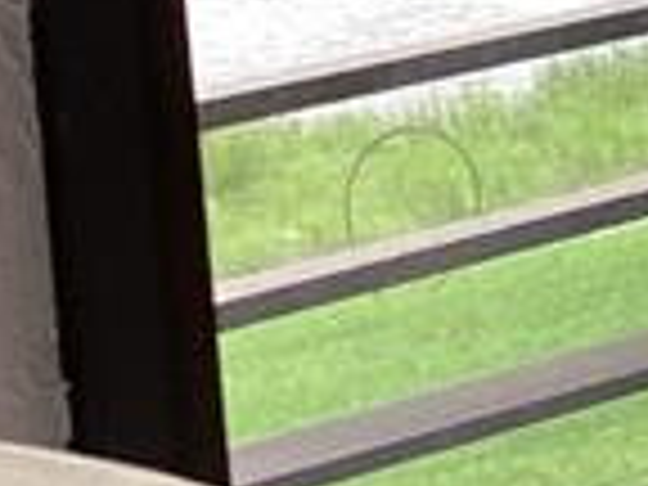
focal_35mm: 221
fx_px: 4137
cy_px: -104
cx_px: 1454
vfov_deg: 6.7
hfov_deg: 8.3
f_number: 2.4
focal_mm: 3.3
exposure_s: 1/100
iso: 64
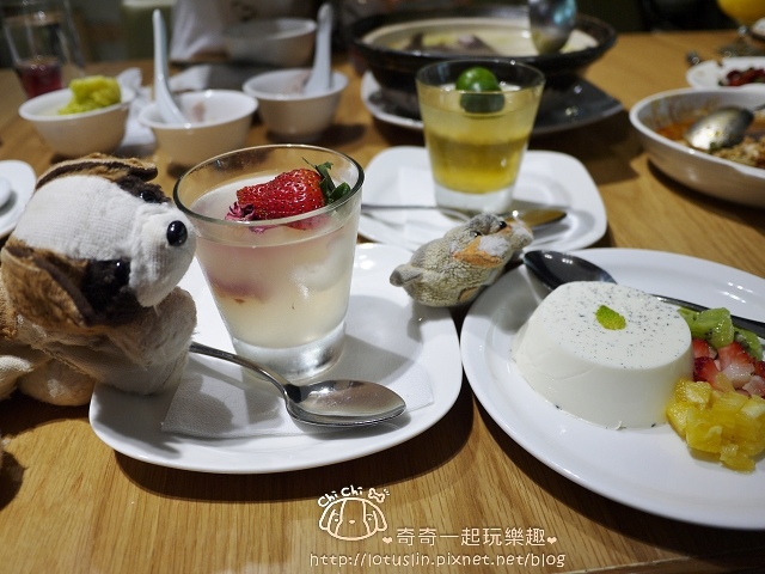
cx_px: 382
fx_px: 619
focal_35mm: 28
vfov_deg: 49.7
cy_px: 287
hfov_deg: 63.4
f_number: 2.5
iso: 100
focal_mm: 14
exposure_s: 1/60
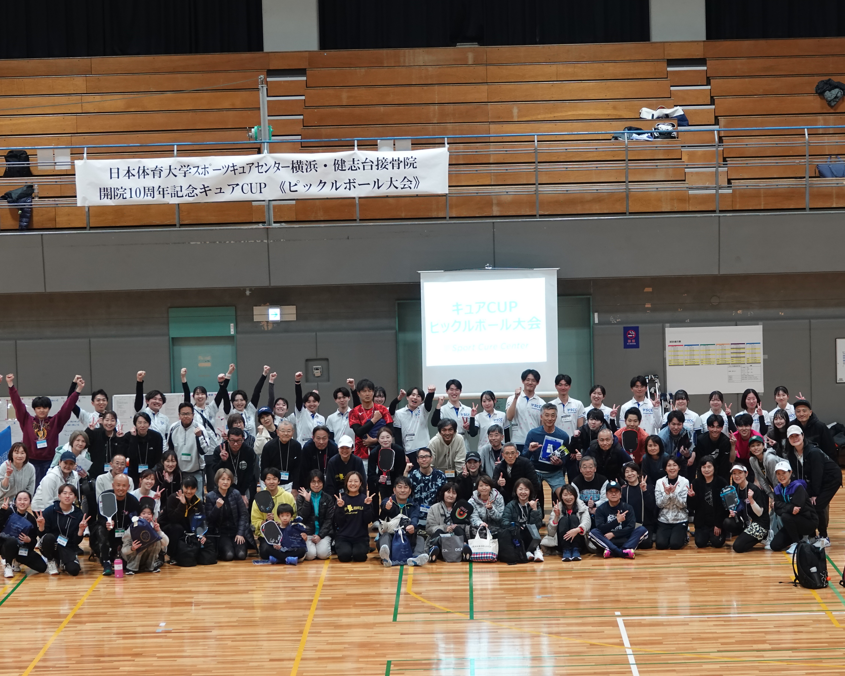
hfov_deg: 16.3
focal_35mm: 118
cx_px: 418
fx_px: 2951
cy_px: 338
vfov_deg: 13.1
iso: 800
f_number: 4
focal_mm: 38.04
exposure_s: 1/40
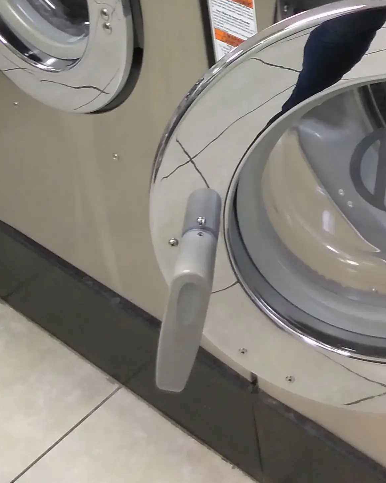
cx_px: 313
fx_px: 800
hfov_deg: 26.6
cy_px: -4
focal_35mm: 56
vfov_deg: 31.0
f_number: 2.2
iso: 346
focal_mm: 3.46
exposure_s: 1/30
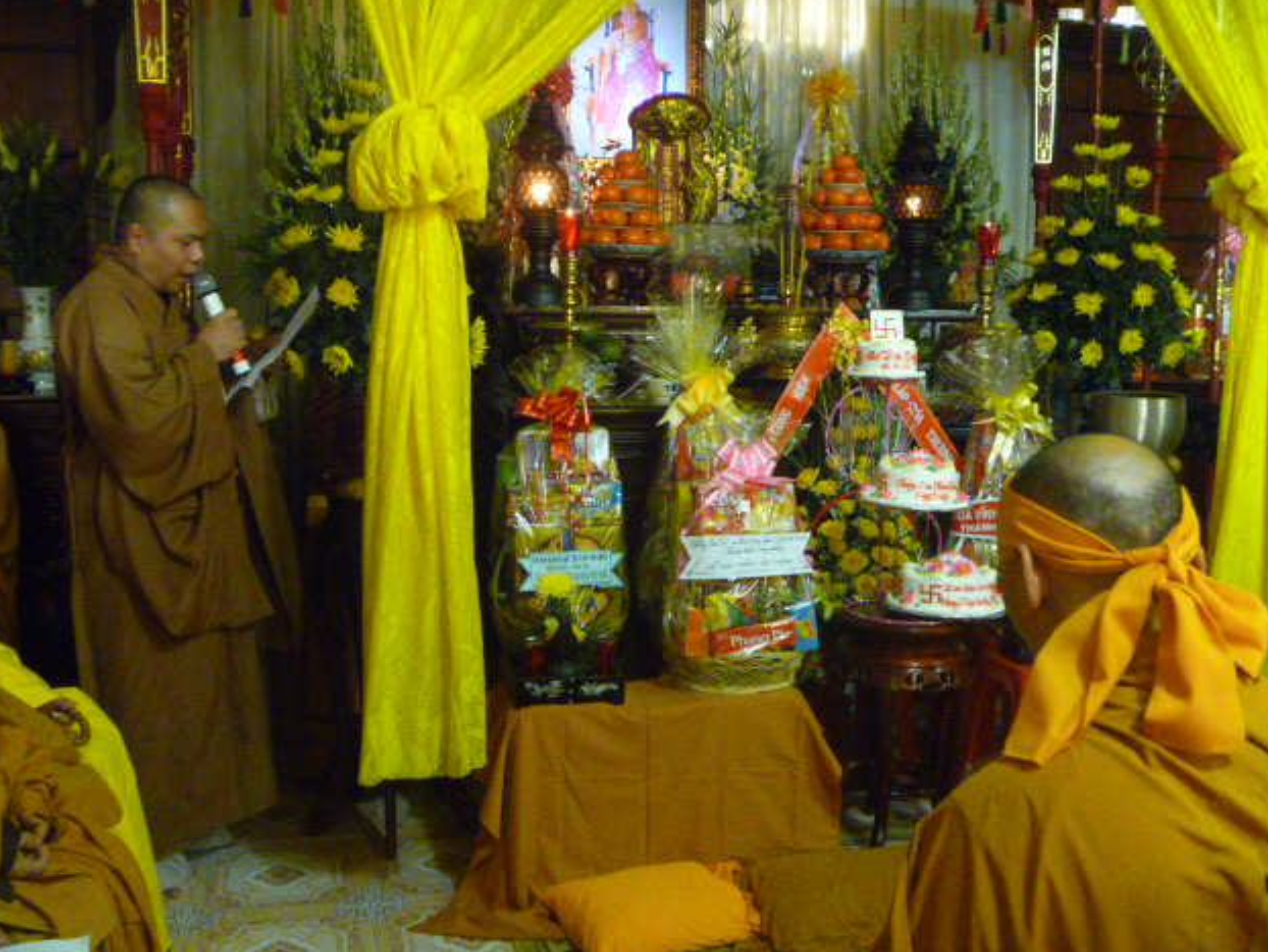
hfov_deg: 51.3
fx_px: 1319
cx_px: 630
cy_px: 479
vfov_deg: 39.7
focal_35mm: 36
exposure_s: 1/10
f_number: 3.5
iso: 800
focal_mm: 6.3
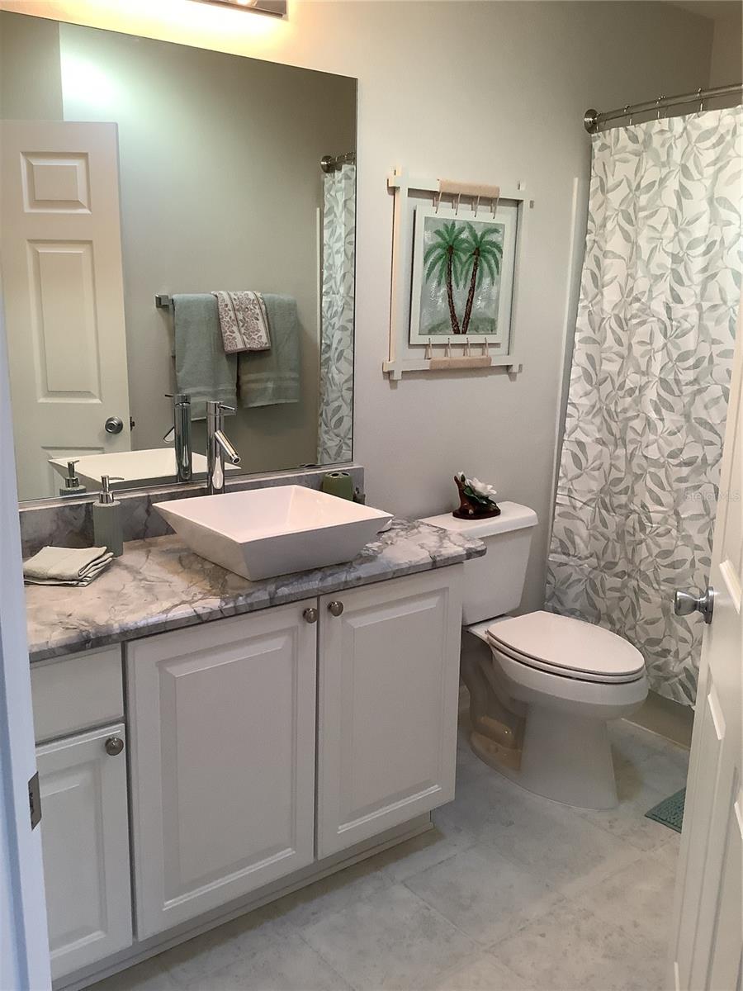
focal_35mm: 31
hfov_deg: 45.4
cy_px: 496
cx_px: 372
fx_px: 887
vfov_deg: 58.4
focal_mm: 3.3
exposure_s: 1/60
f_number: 2.4
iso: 125
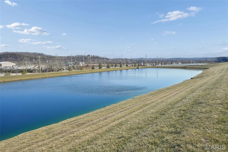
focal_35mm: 24
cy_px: 76
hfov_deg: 73.8
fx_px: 152
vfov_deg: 53.1
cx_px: 114
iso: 400
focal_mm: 24
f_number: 8
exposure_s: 1/1250
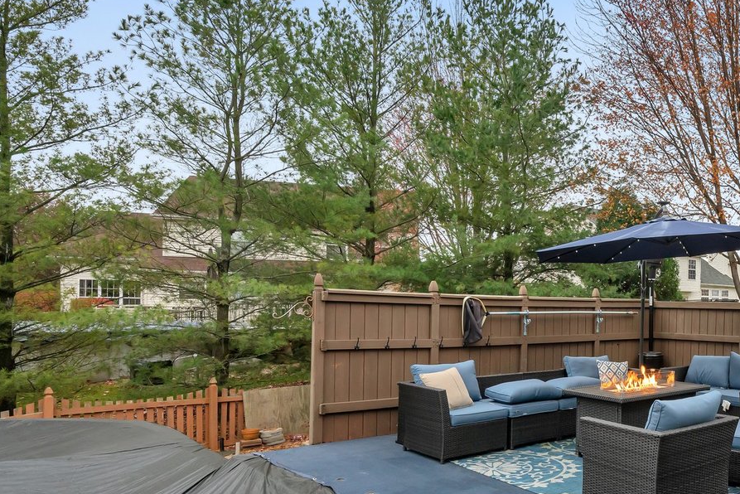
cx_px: 656
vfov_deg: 44.7
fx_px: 596
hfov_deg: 55.8
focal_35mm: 29
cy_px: 306
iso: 640
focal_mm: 16
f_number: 10
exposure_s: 1/80
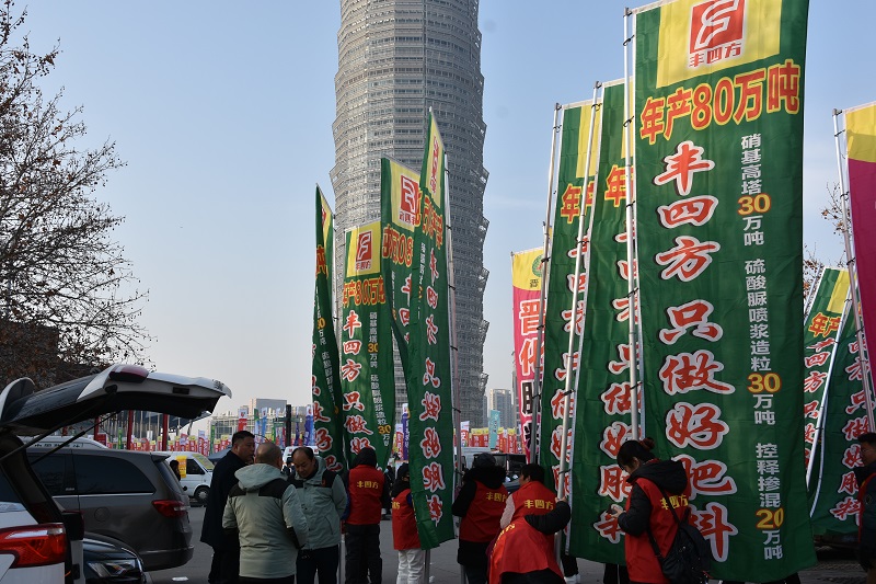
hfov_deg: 53.1
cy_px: 292
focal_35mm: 36
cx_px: 438
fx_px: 876
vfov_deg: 36.9
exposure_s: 1/500
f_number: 8
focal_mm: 24
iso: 280
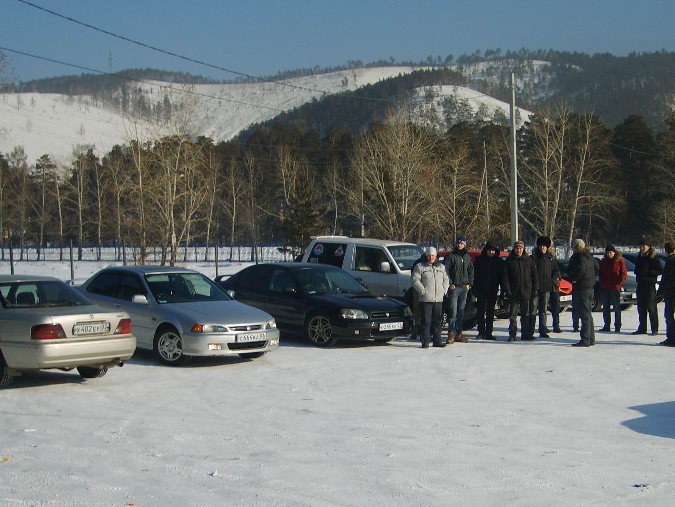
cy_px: 317
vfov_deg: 26.0
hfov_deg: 34.2
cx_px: 400
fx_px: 1092
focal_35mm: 56
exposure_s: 1/250
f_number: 7.7
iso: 50
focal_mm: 7.2
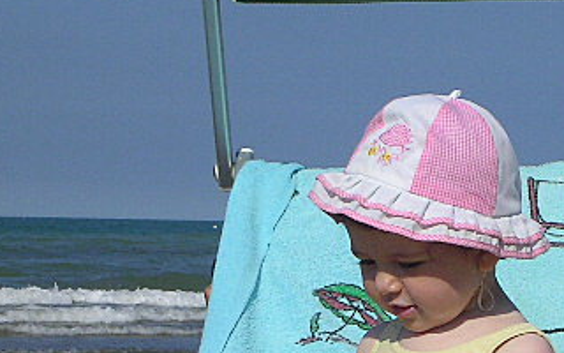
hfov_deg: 9.1
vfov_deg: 5.7
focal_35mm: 229
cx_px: 411
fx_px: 3520
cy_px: 355
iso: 50
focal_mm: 16.8
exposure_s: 1/343
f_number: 8.4
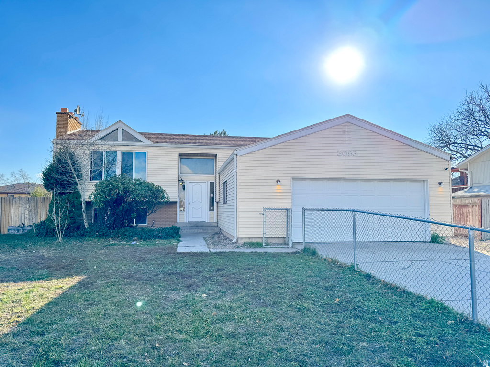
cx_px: 245
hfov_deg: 71.6
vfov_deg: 56.8
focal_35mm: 24
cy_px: 184
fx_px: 340
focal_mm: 6.76
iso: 80
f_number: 1.78
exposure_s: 1/1637
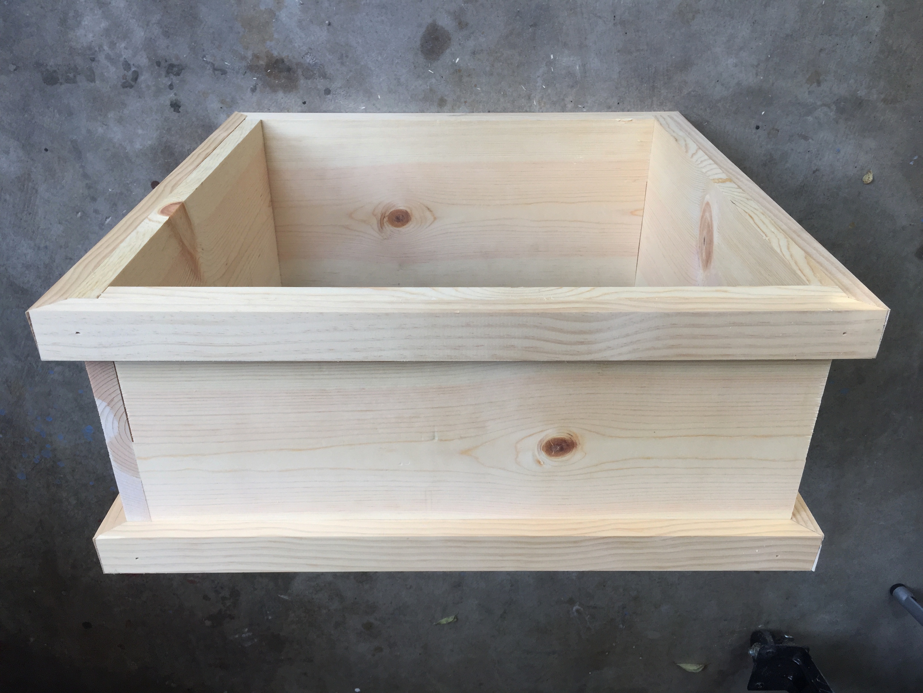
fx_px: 773
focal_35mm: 29
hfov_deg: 61.7
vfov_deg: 48.2
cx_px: 462
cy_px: 346
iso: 50
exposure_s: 1/120
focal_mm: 4.15
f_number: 2.2
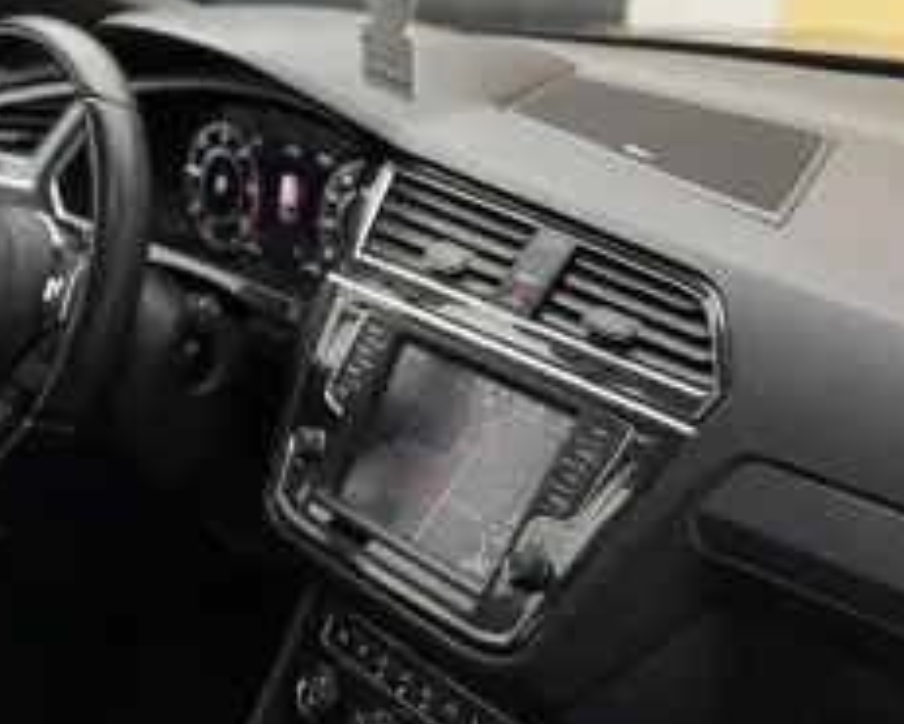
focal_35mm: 73
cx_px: 278
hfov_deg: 25.9
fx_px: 1954
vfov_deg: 21.0
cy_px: 423
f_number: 1.78
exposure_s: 1/72
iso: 100
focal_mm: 6.76
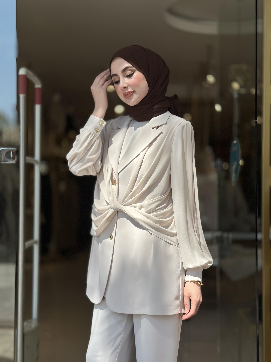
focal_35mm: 48
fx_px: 501
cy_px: 181
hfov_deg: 30.3
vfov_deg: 39.7
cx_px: 136
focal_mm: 6.86
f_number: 1.78
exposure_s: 1/5556
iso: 80
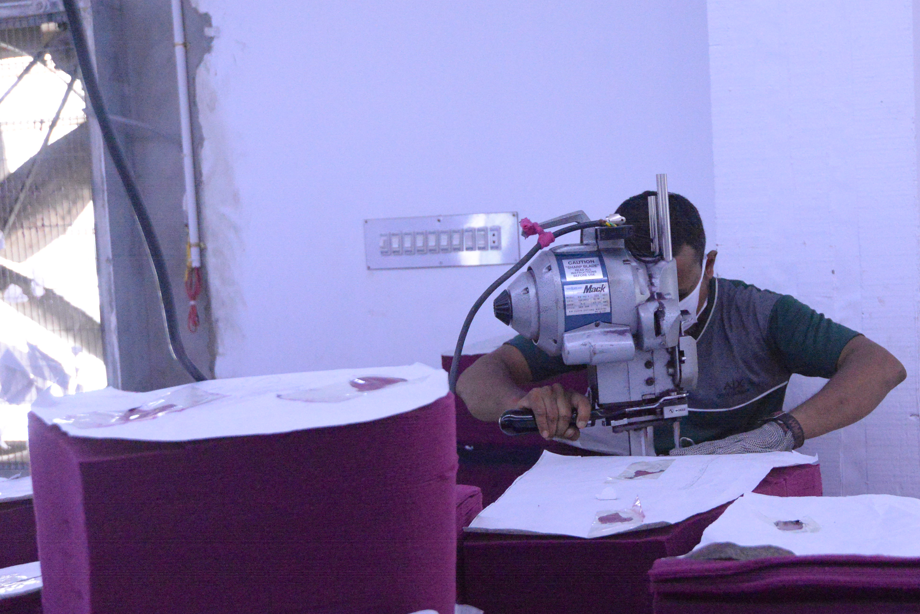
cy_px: 301
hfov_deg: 36.0
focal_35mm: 54
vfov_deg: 25.1
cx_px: 688
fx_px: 1380
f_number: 5.6
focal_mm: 35
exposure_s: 1/1000
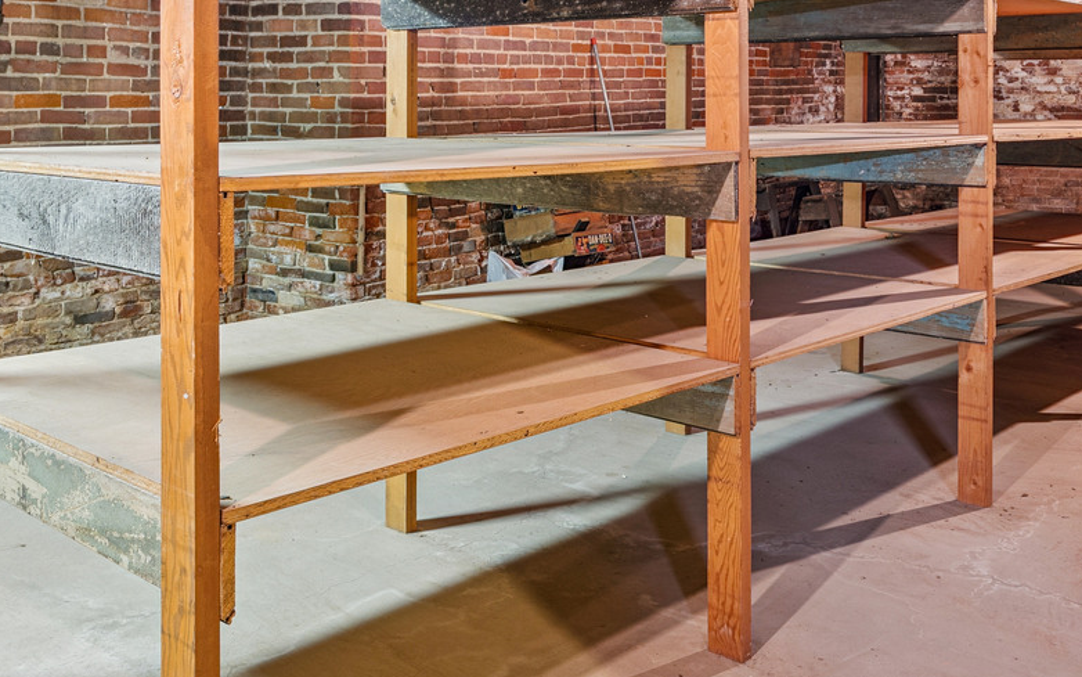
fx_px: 1121
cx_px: 606
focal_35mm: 38
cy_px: 116
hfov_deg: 51.4
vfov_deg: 32.5
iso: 320
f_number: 9
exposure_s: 2.5
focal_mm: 18
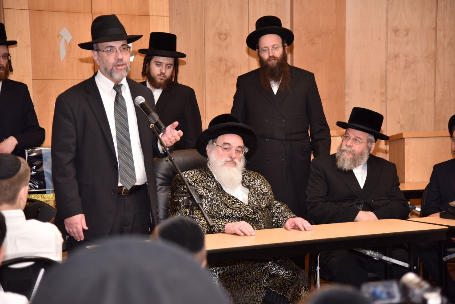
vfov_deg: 15.9
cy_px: 152
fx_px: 1087
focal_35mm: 86
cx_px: 228
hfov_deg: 23.6
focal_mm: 86
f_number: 4
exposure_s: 1/125
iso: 160
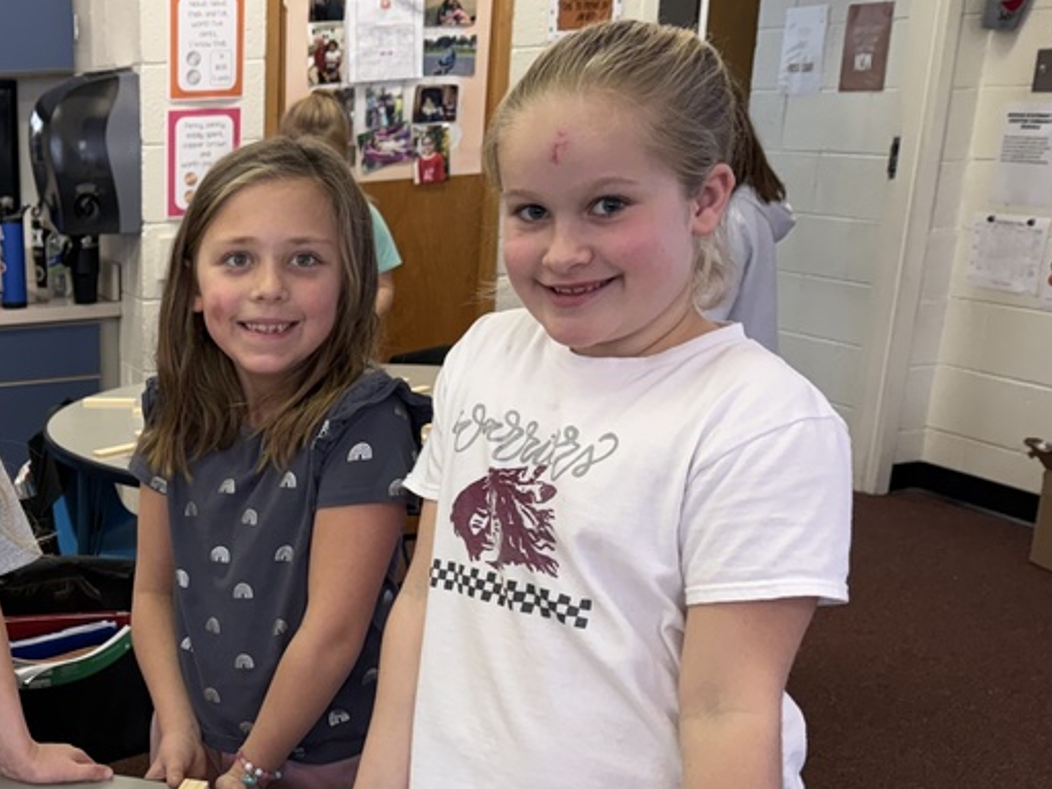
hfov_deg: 35.9
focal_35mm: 48
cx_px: 10
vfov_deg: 29.7
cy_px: 614
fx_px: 1459
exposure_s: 1/120
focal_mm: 6.76
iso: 200
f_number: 1.78
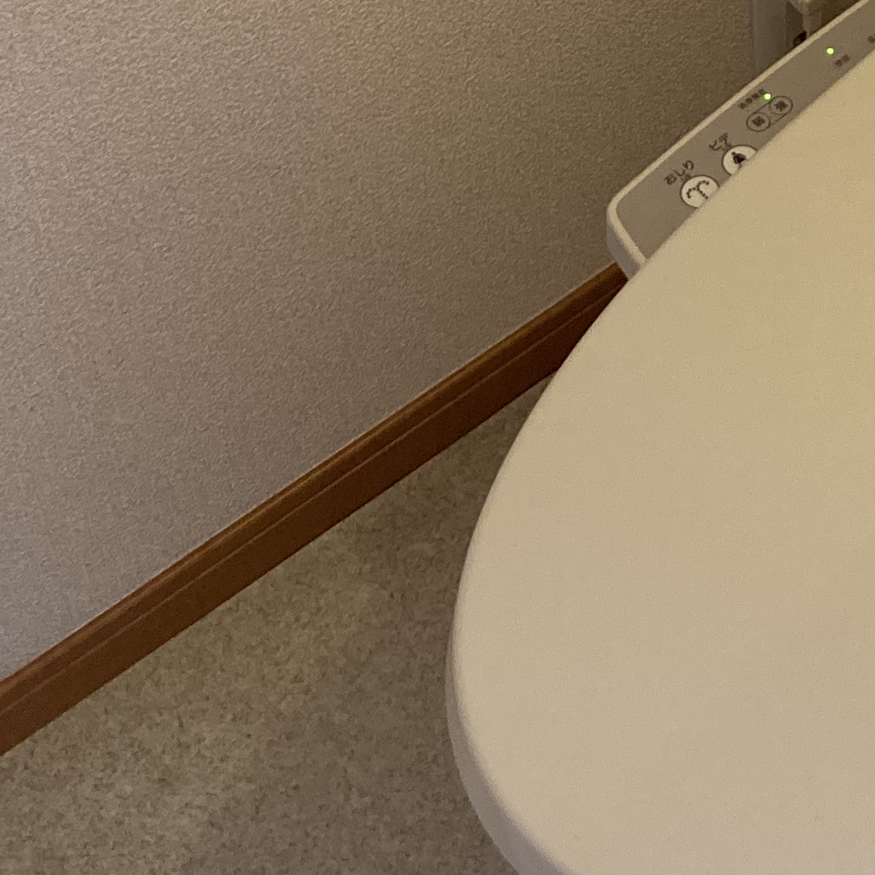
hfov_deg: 16.6
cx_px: 708
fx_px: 2974
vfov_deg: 15.9
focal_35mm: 104
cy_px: -235
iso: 100
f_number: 1.8
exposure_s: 1/50
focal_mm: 3.99
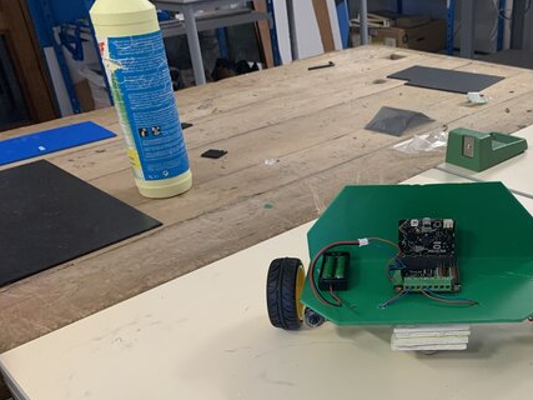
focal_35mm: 39
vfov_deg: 36.1
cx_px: 398
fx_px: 600
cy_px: 289
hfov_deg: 46.2
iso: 100
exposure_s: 1/60
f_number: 1.8
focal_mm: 4.25
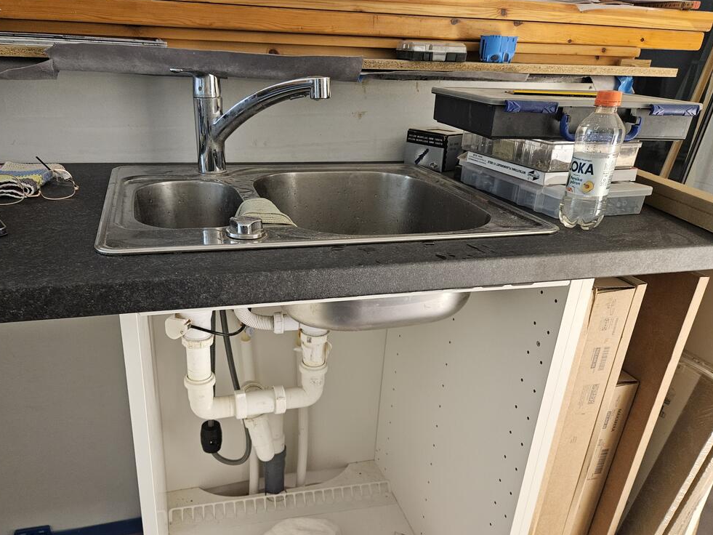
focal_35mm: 27
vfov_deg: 51.2
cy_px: 304
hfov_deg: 65.1
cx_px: 315
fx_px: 556
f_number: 1.8
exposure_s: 1/100
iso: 640
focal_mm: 5.4
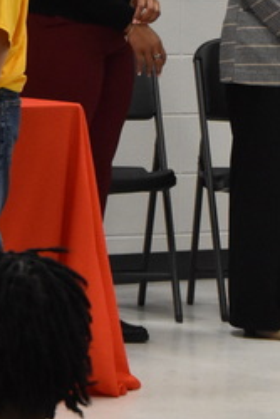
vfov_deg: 7.8
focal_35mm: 264
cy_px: -17
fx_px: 3071
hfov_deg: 5.2
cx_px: -87
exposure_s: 1/100
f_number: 7.1
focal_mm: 55
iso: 2800
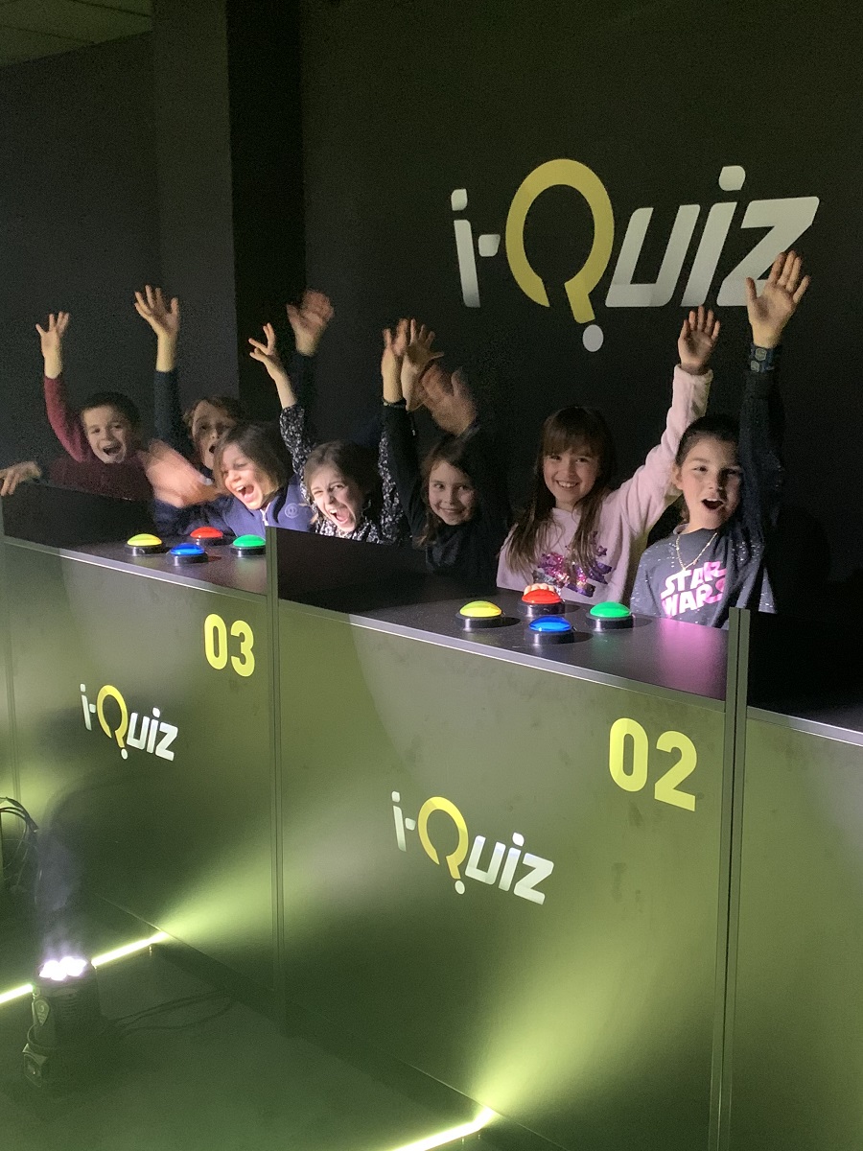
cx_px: 432
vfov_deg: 67.3
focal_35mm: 26
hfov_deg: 53.1
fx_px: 864
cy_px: 576
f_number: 1.8
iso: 800
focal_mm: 4.25
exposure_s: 1/24
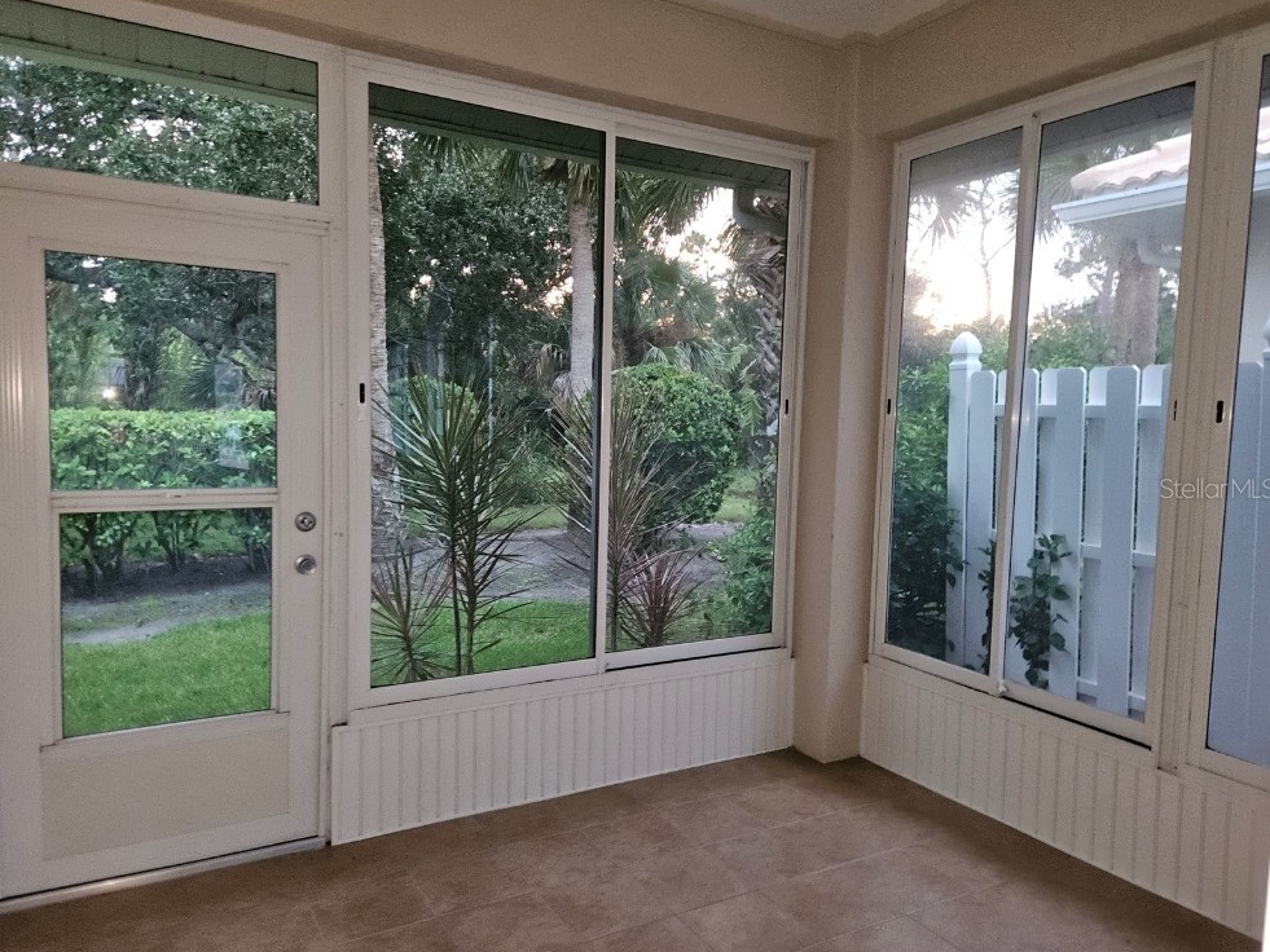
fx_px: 881
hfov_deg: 71.6
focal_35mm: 24
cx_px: 619
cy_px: 488
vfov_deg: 56.8
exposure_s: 1/8
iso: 500
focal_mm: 5.4
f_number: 1.8
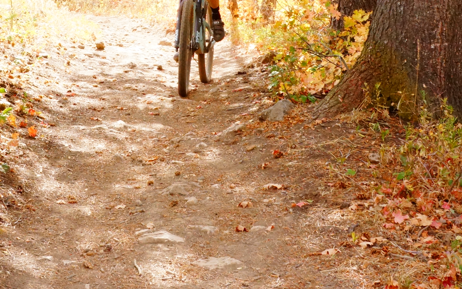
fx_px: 982
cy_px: -93
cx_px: 101
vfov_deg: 15.8
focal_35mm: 78
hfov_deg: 26.1
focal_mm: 20
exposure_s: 1/125
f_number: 14
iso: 1600
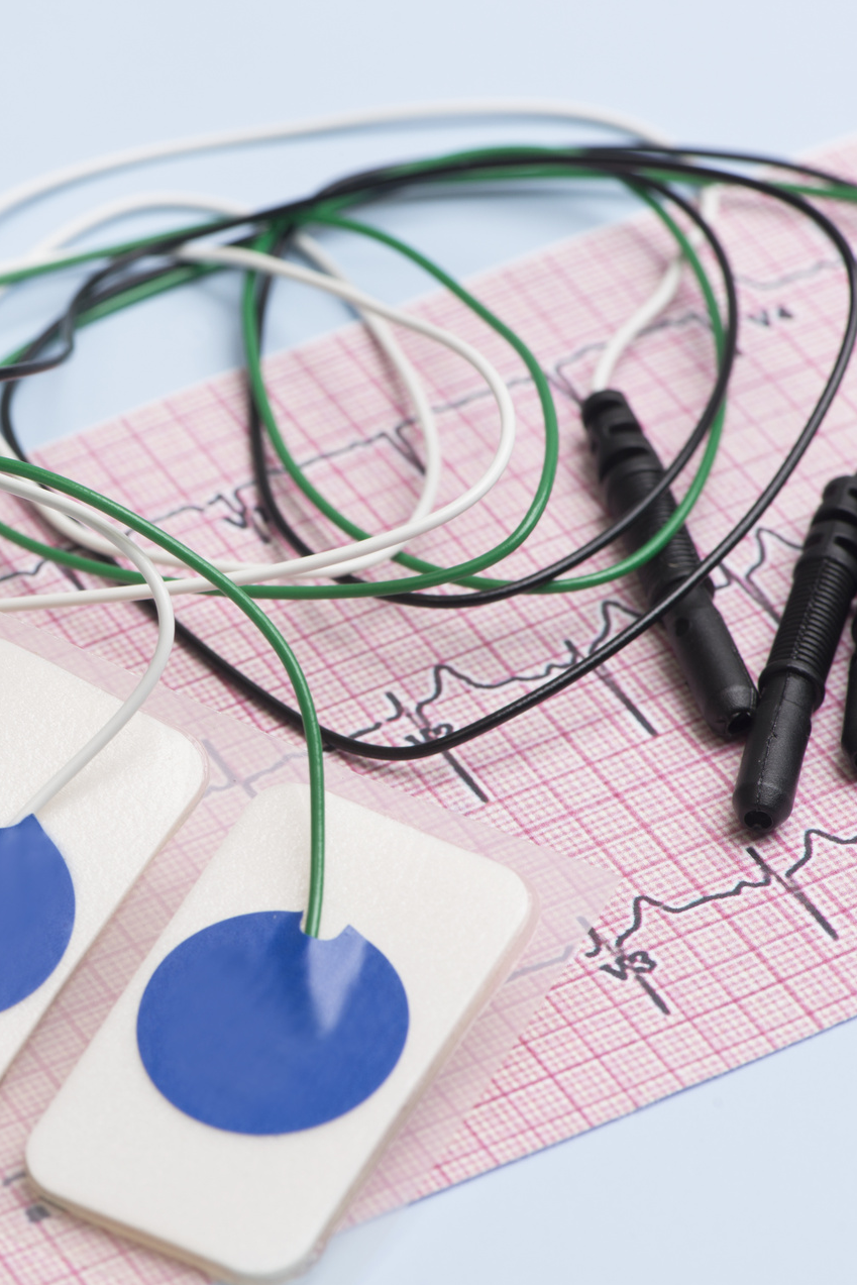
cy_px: 639
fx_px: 5890
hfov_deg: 8.3
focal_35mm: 165
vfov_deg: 12.5
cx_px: 76
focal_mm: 105
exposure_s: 1/80
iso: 160
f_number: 13
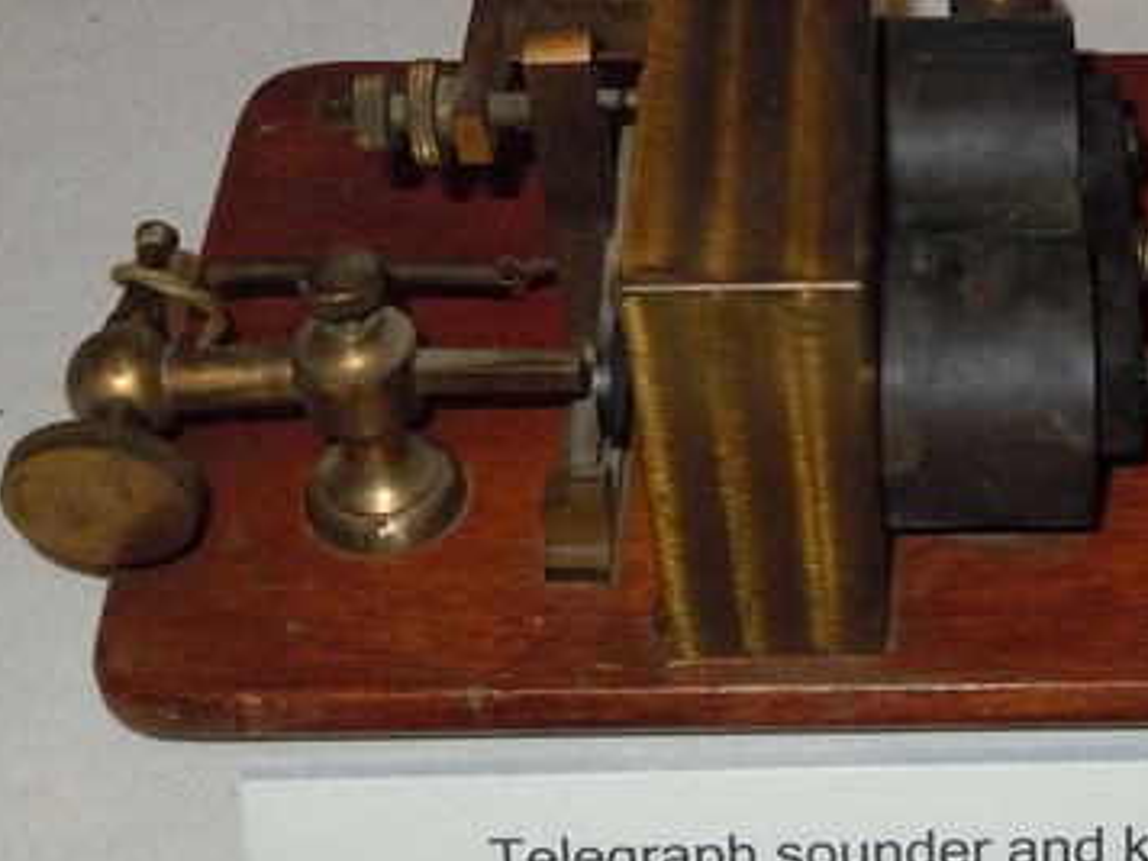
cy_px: 332
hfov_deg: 23.7
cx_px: 958
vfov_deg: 18.2
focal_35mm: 81
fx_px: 2686
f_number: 4.6
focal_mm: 8.1
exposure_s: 1/30
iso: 200
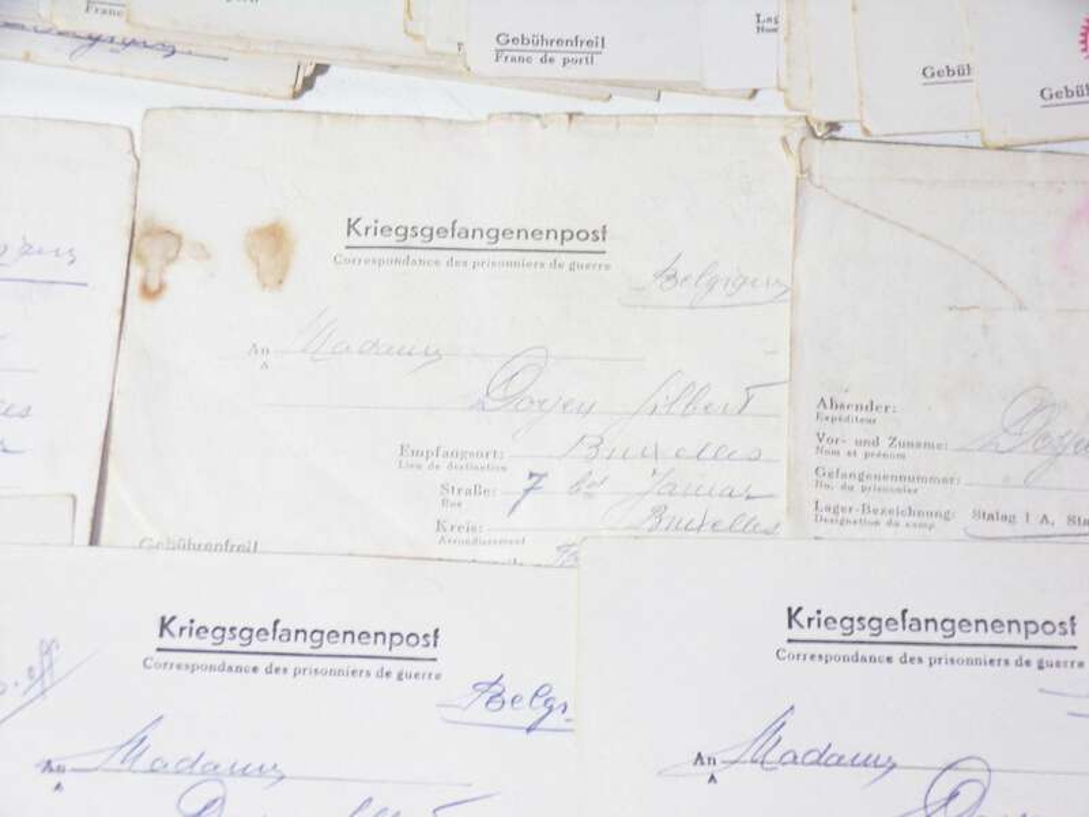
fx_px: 3114
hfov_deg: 19.8
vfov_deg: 14.9
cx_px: 544
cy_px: 408
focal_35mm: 99
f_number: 4.2
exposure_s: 1/100
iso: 80
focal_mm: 17.7
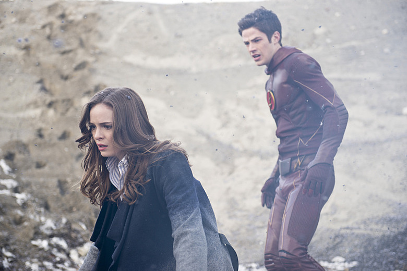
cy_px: 136
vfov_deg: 19.5
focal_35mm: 70
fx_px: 791
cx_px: 204
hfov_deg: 28.8
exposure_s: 1/250
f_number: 4
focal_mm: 70
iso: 320
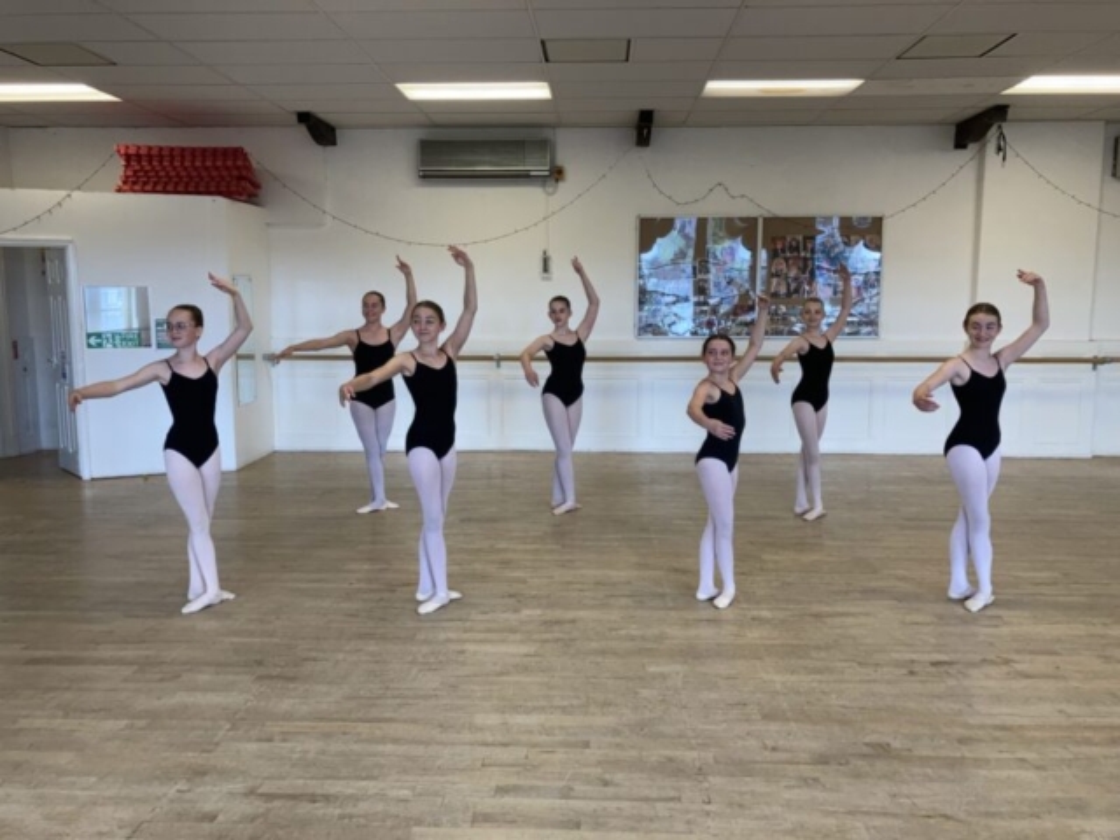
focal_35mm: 28
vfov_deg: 49.7
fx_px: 906
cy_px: 420
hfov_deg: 63.4
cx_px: 560
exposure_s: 1/100
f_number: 1.8
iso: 80
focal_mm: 3.99
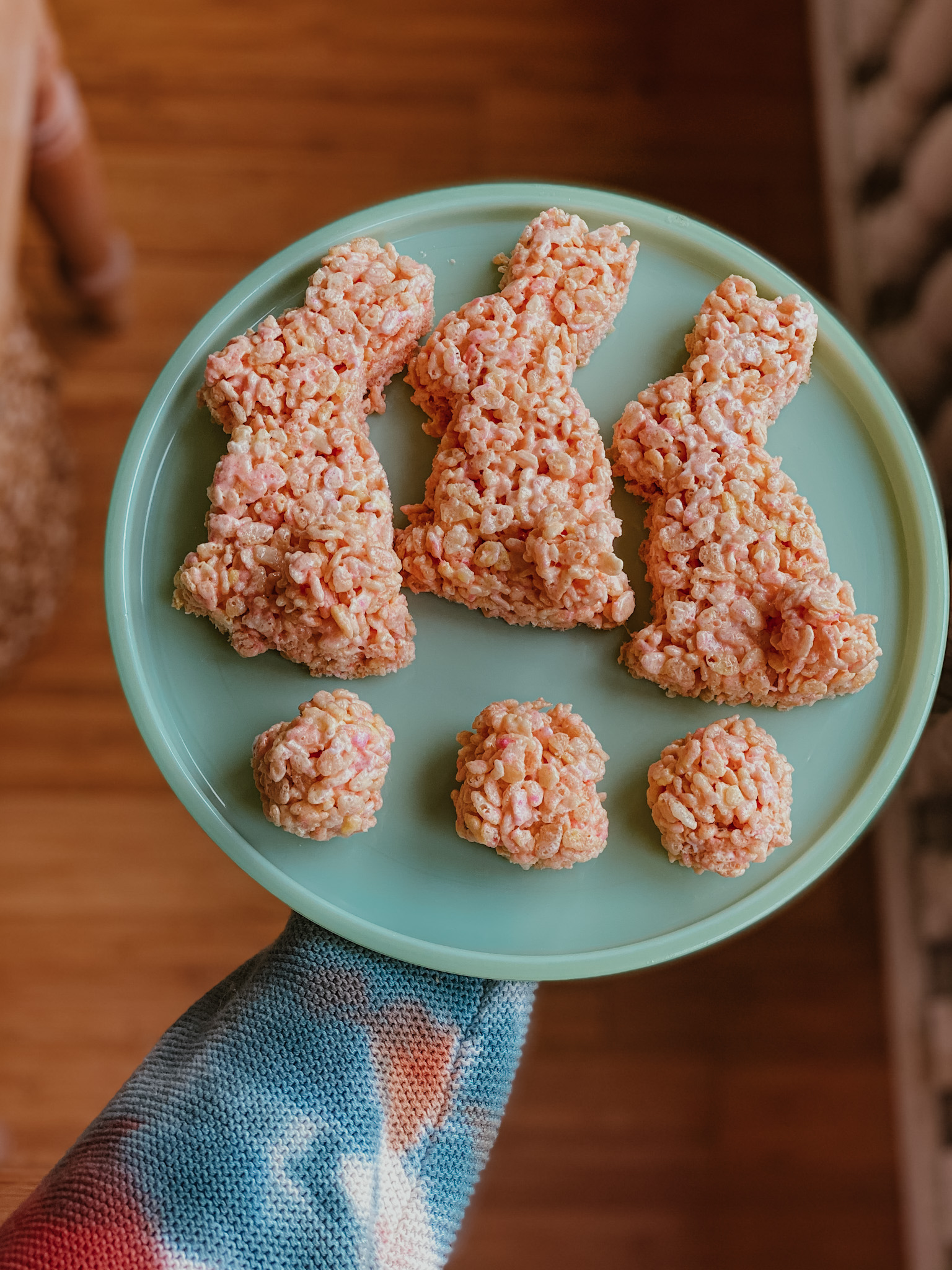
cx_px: 476
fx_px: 1907
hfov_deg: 28.0
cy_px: 635
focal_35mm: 52
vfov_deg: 36.8
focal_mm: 6
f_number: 2
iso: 20
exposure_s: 1/130
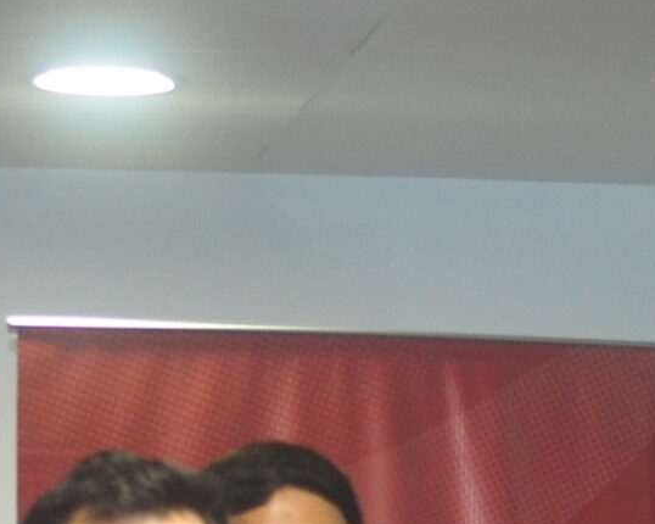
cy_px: 952
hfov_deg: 8.1
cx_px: 864
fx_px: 4539
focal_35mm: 234
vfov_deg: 6.5
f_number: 2.8
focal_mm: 35
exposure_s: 1/200
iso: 800
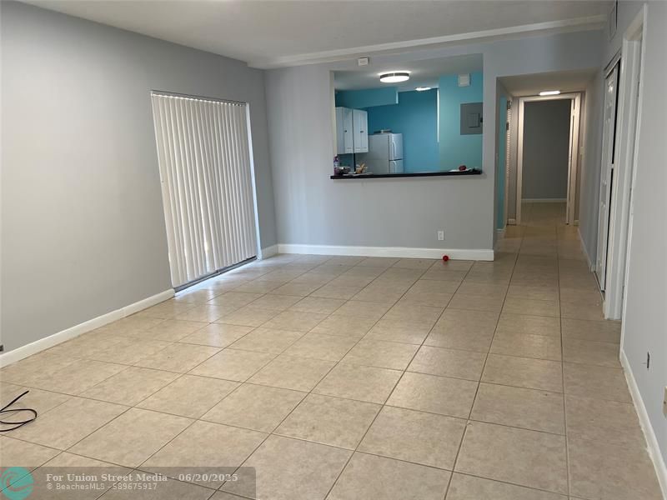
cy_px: 250
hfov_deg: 67.3
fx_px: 501
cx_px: 334
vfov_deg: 53.1
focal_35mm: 26
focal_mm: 5.7
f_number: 1.5
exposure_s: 1/120
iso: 80
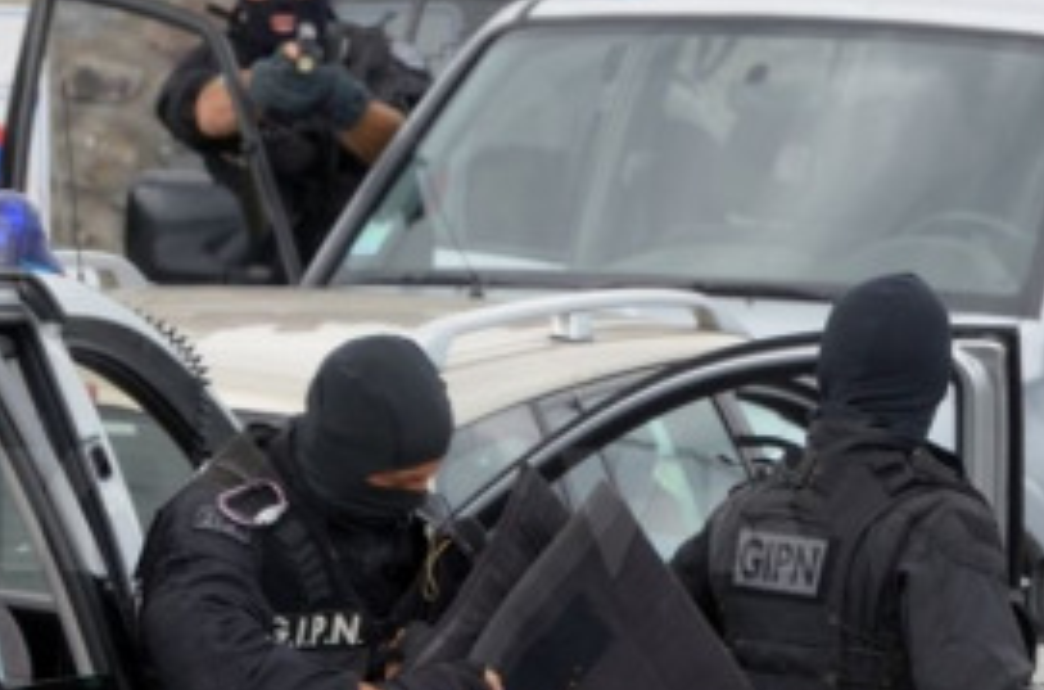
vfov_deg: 1.9
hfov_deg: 2.8
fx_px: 21151
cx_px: 324
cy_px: 628
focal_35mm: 731
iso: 320
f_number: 8
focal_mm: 165
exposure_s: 1/320
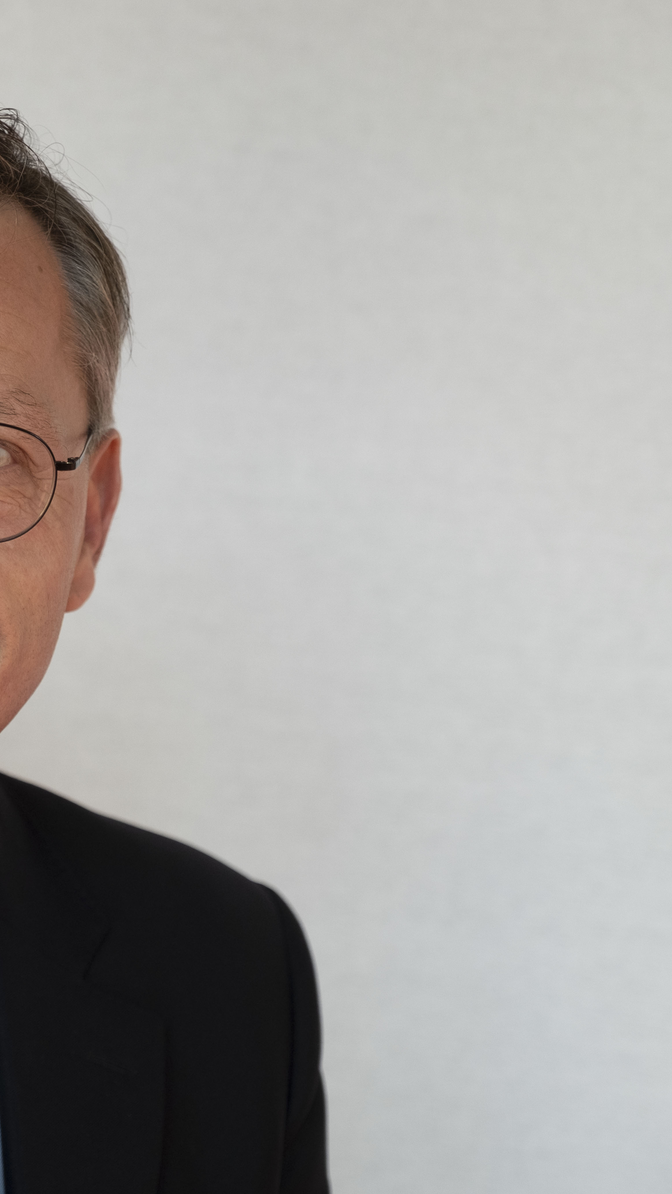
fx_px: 3643
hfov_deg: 10.4
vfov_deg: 18.6
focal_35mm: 115
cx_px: -64
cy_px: 596
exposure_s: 1/160
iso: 320
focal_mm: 48.5
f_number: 2.8
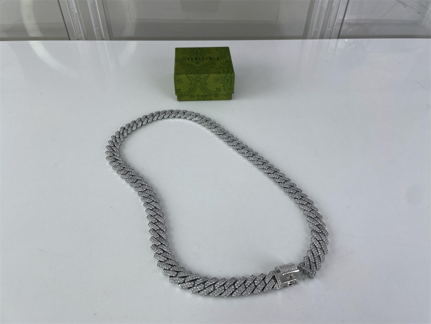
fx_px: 324
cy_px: 162
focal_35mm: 26
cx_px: 216
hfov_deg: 67.3
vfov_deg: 53.1
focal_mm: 4.2
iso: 32
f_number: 1.6
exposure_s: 1/262
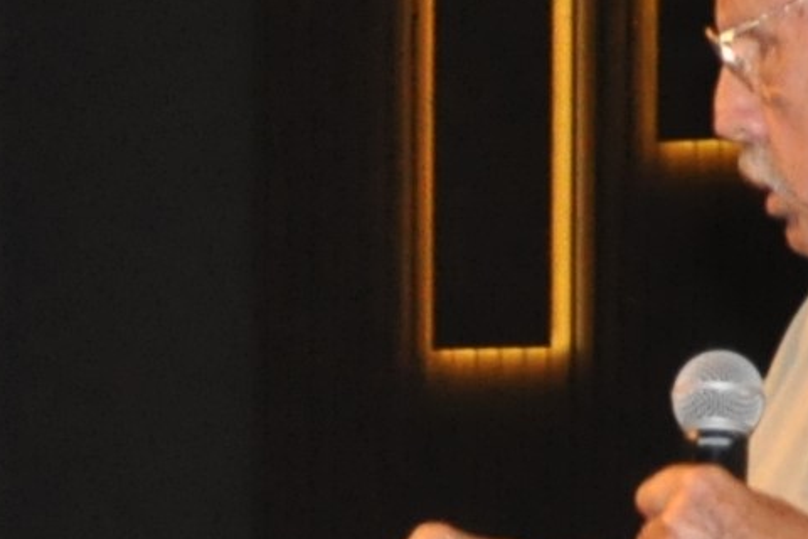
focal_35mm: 280
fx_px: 6278
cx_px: -1050
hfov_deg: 7.0
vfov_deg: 4.7
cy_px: 1568
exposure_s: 1/60
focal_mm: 25
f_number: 4
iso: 800
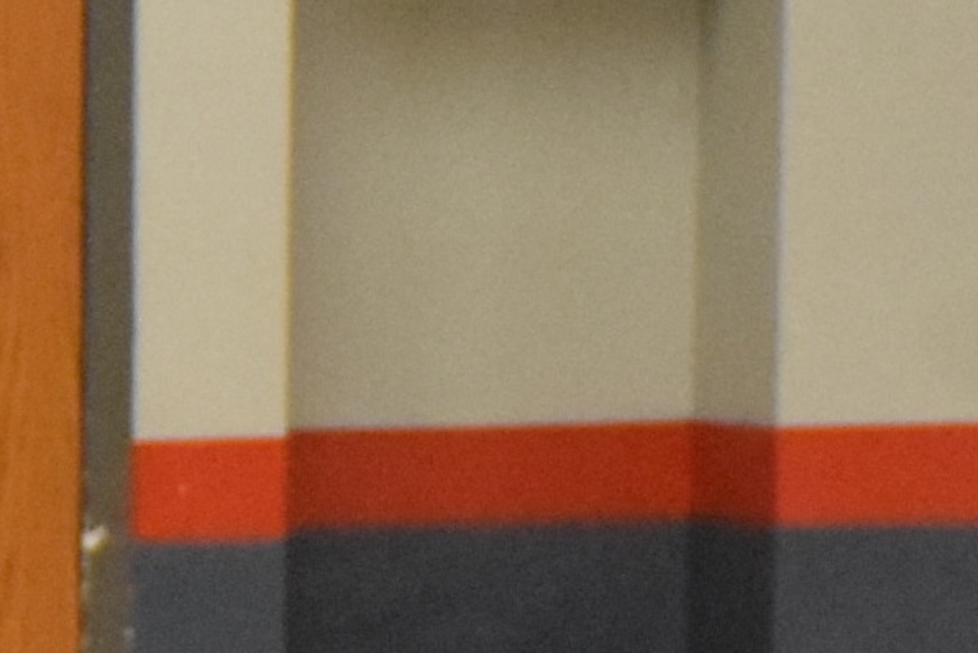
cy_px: 1820
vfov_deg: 2.3
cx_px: -1015
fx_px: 16226
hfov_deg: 3.4
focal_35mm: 597
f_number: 5
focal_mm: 66
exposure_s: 1/125
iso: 3200
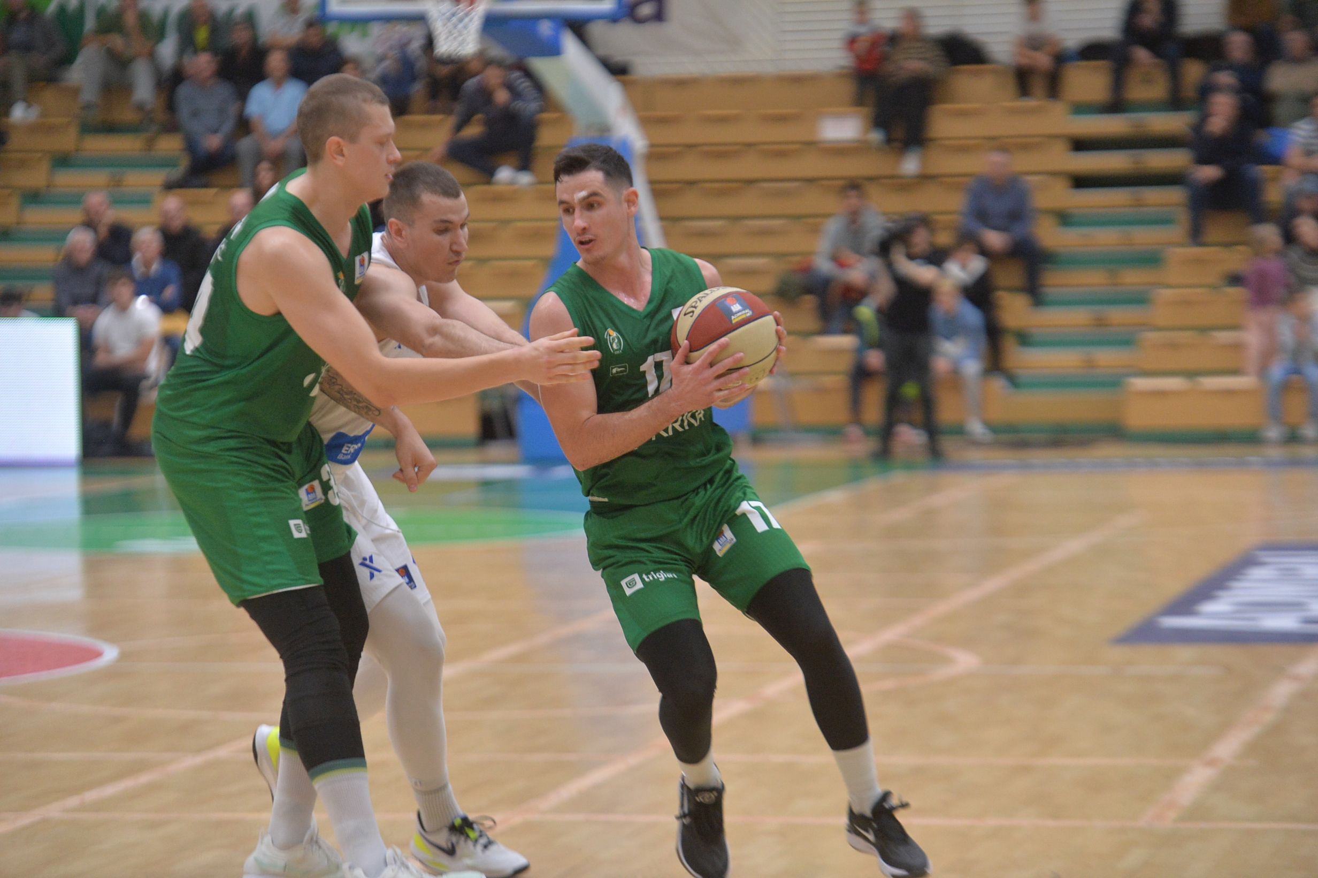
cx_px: 659
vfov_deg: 10.1
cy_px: 439
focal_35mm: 135
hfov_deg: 15.2
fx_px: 4940
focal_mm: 135
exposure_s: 1/800
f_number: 2.8
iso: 2500
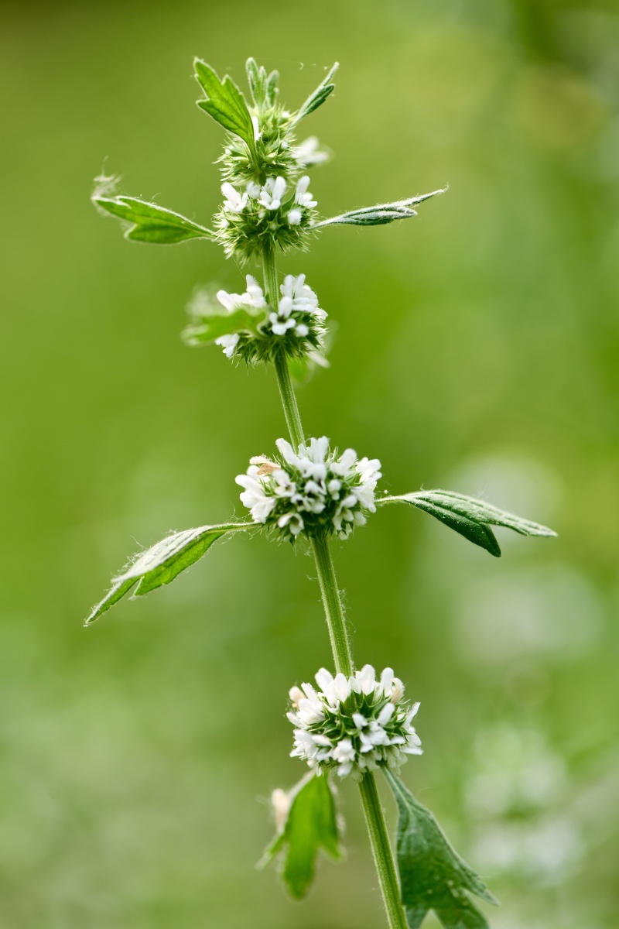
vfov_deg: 19.5
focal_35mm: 105
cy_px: 464
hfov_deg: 13.0
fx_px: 2708
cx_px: 310
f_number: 5.6
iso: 100
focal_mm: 105
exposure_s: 1/125
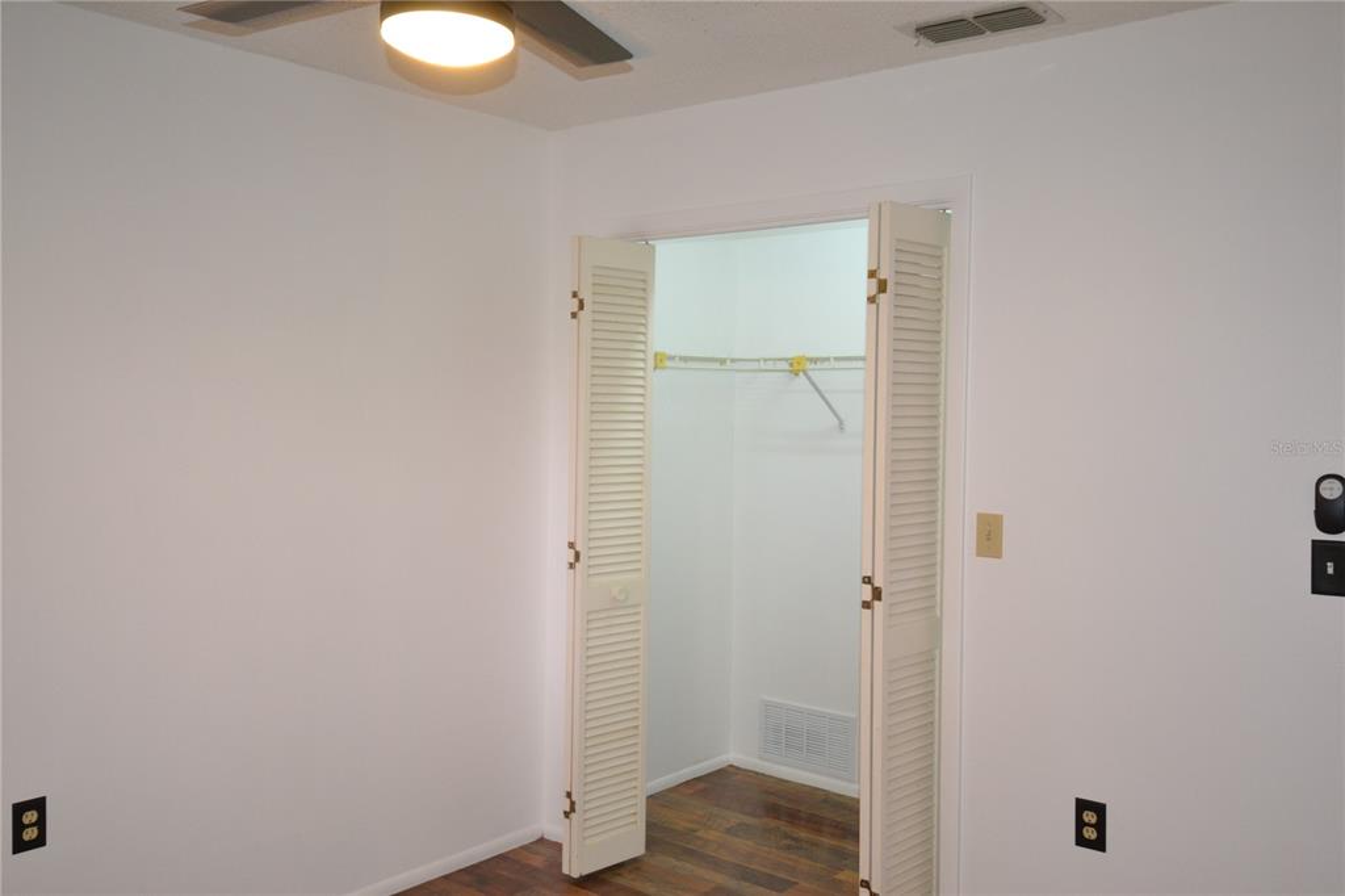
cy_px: 448
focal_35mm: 30
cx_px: 672
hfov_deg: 61.9
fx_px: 1120
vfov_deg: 43.6
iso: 900
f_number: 4.5
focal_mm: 20
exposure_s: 1/60
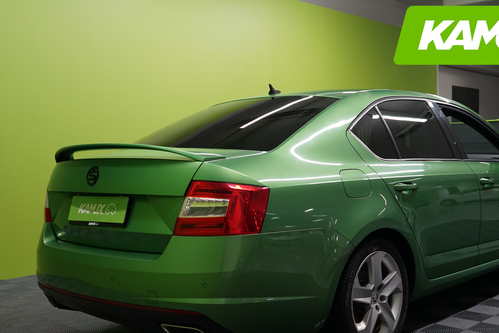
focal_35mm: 44
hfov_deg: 44.2
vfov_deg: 30.4
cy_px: 213
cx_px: 307
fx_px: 610
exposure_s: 1/50
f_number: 4
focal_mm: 32
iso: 1000
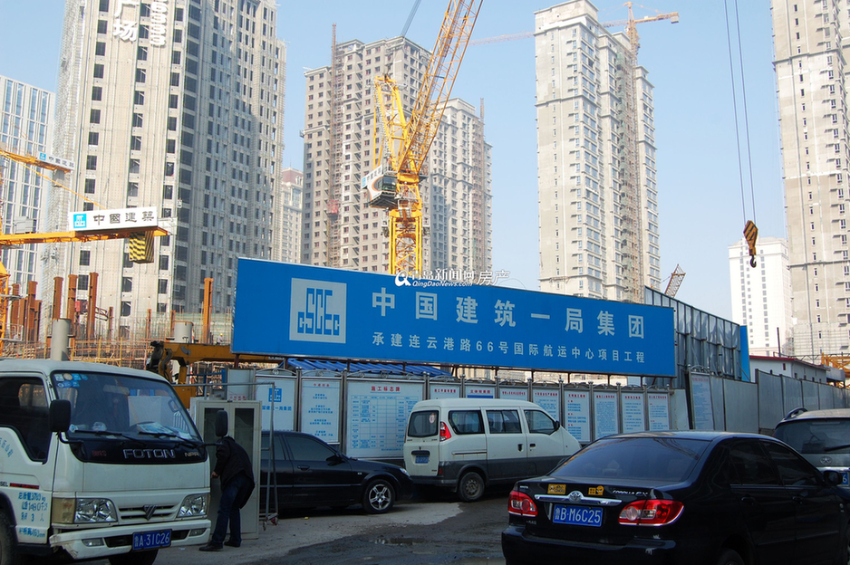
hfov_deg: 53.2
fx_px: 849
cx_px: 425
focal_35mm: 36
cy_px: 282
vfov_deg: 36.8
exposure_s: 1/250
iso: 200
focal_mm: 24
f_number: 8
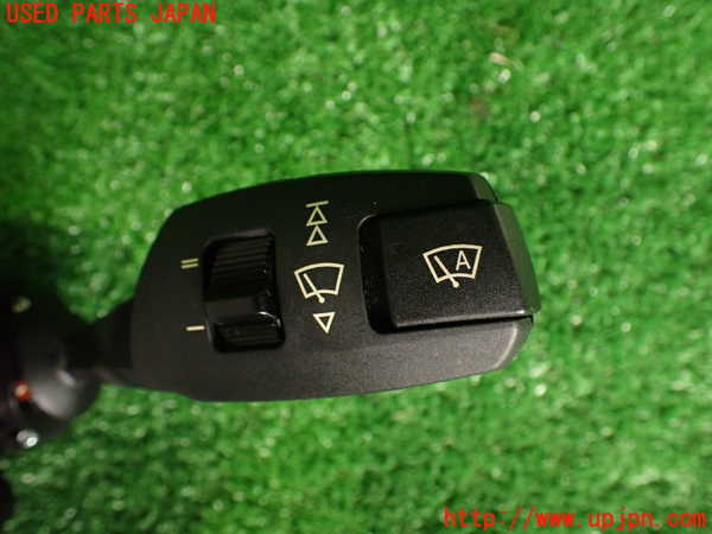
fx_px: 617
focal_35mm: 30
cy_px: 267
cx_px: 356
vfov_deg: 46.8
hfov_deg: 60.0
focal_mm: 5.4
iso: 800
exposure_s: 1/40
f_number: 2.3
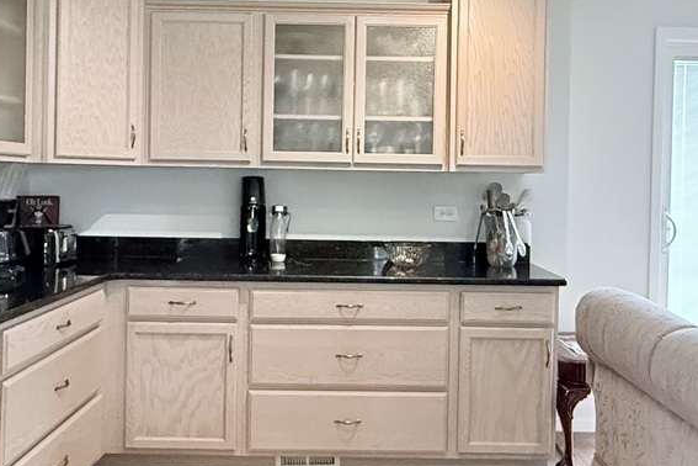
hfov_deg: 51.9
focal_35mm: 37
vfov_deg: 35.8
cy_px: 189
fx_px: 717
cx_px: 357
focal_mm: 2.22
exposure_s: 1/60
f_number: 2.2
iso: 800
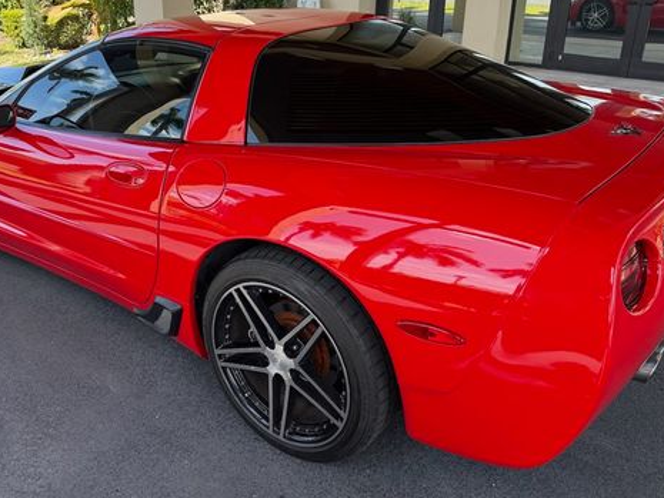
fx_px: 633
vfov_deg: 42.8
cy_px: 201
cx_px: 291
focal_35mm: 33
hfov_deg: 55.2
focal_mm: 6.76
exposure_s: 1/532
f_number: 1.78
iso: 100
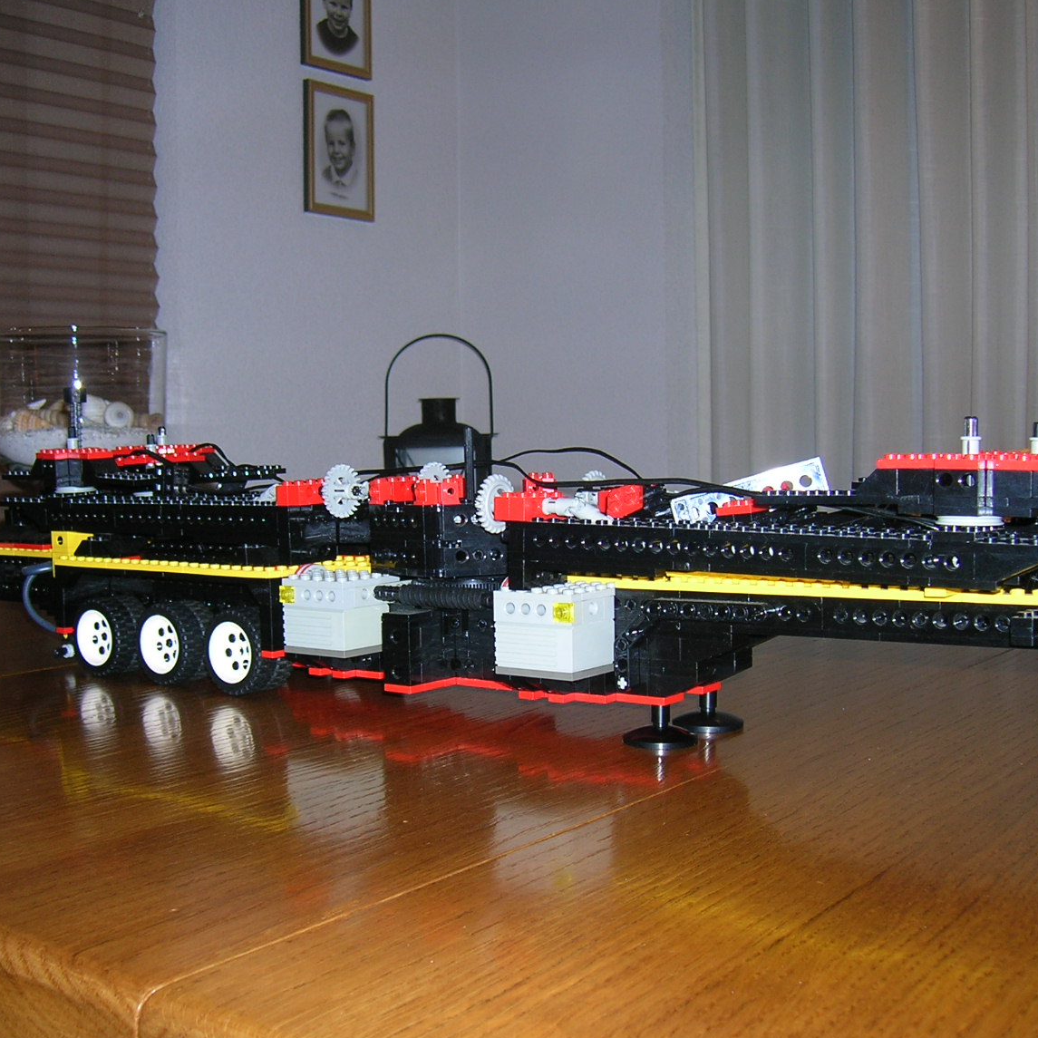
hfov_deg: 40.0
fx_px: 1425
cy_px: 541
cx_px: 485
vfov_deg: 40.0
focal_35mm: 42
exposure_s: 1/60.1
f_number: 2.9
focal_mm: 5.7
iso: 50
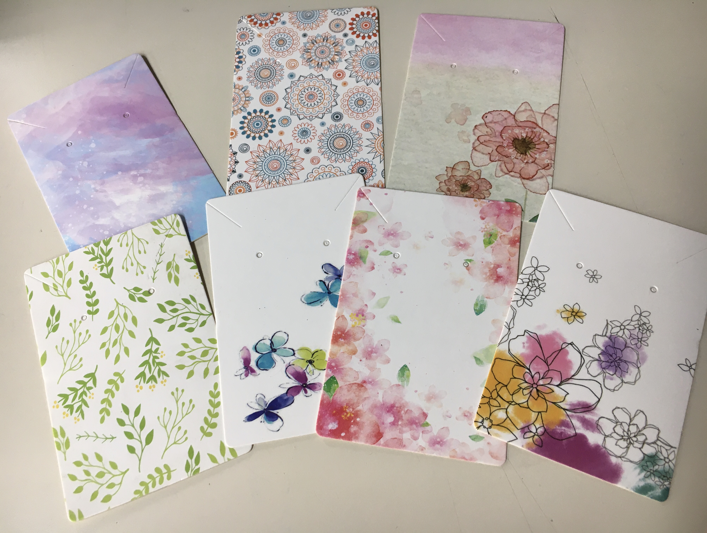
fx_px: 593
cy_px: 266
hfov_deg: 61.6
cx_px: 354
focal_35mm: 29
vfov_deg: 48.4
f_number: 2.2
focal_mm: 4.15
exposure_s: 1/30
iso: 50
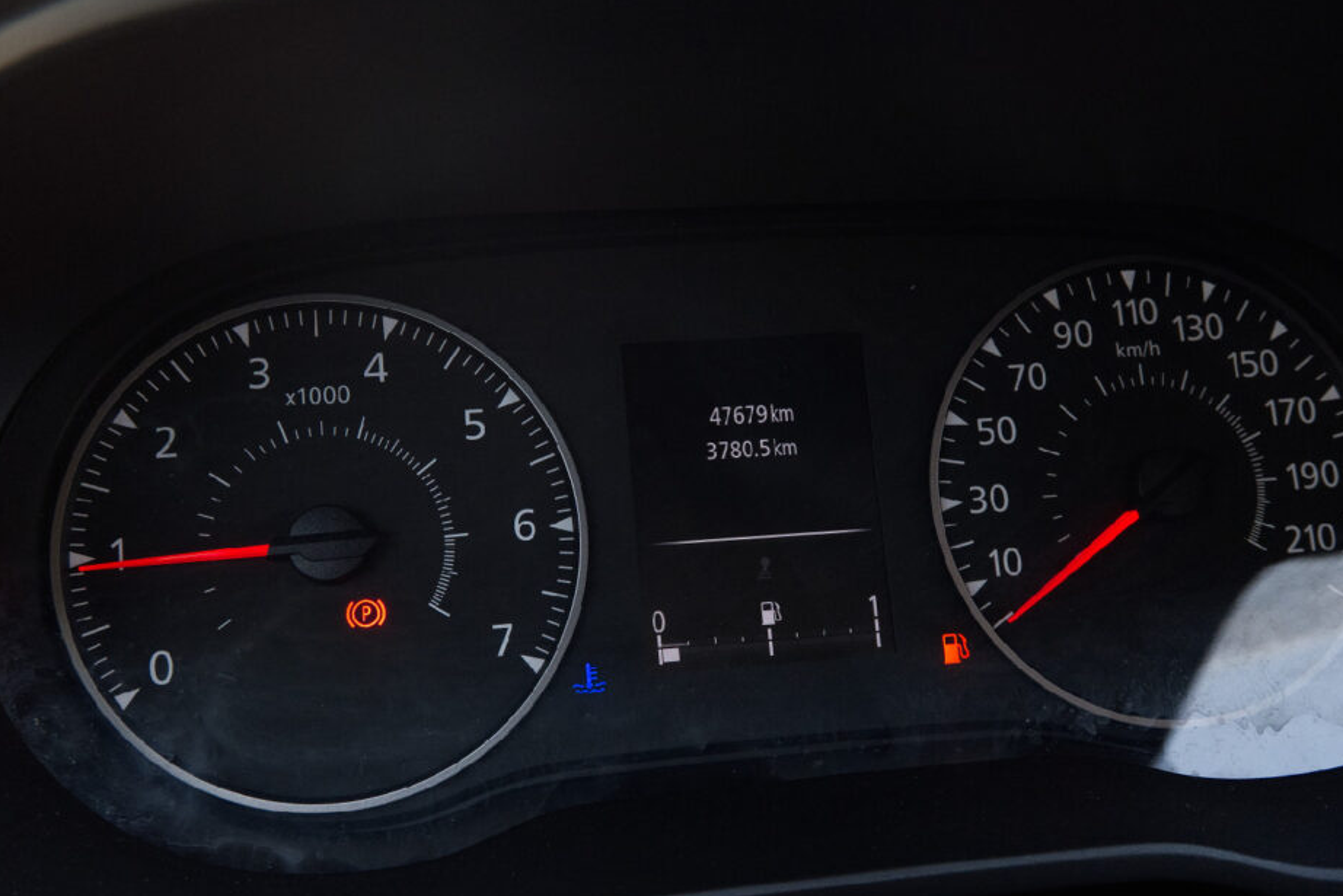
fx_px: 1492
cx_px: 685
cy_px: 458
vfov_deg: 33.4
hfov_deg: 48.4
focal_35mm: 40
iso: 2000
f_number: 8
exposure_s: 1/180
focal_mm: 24.2
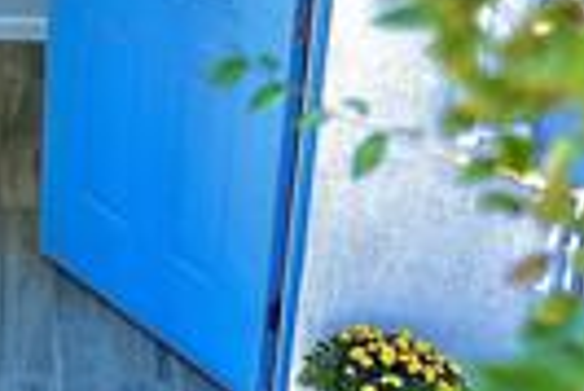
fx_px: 1754
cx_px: -13
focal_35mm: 108
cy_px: 68
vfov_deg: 12.6
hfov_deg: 18.4
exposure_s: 1/1000
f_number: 1.4
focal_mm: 24
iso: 100
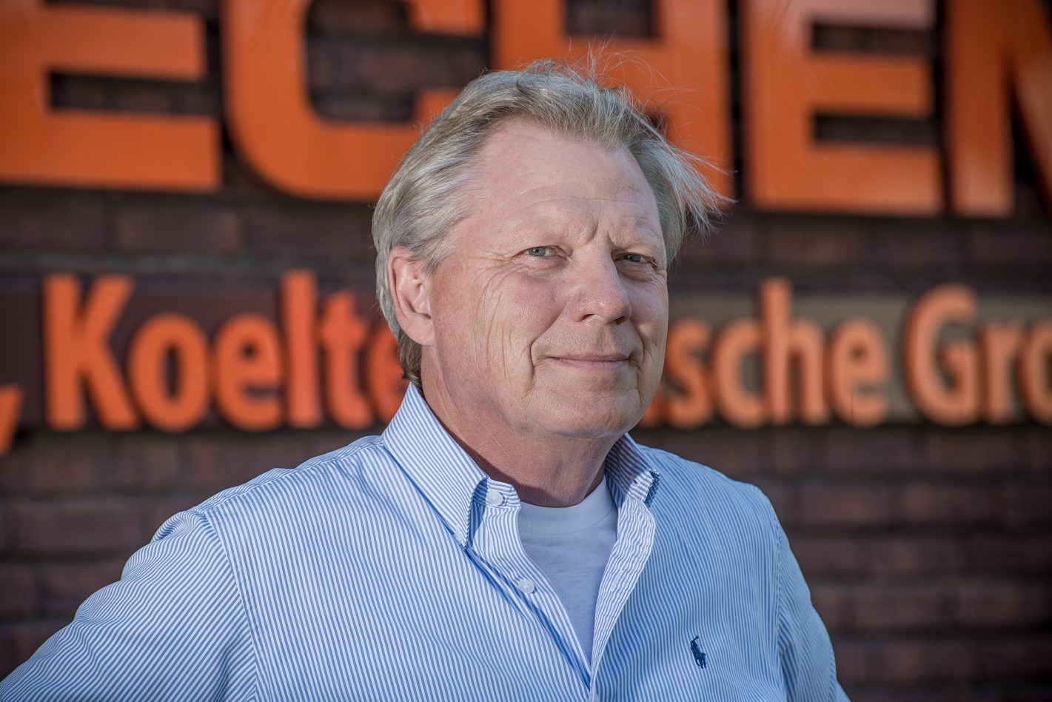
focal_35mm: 210
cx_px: 526
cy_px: 351
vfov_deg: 6.5
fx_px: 6138
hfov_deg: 9.8
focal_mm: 210
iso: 100
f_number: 8
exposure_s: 1/200
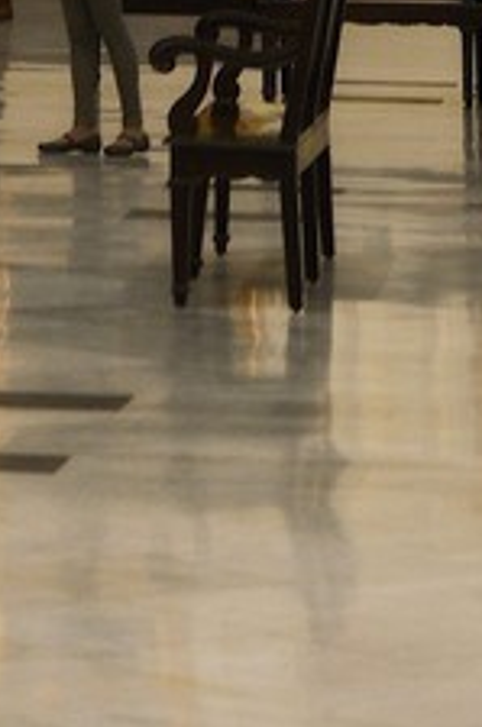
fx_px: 5750
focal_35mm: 285
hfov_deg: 4.8
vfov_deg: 6.5
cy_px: -1535
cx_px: -11
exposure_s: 1/50
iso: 400
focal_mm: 40
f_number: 2.8
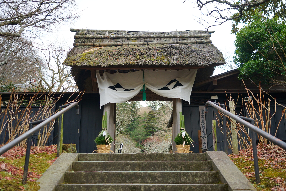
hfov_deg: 53.1
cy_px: 96
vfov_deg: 36.9
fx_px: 286
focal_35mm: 36
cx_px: 143
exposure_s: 1/320
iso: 400
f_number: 4
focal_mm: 36
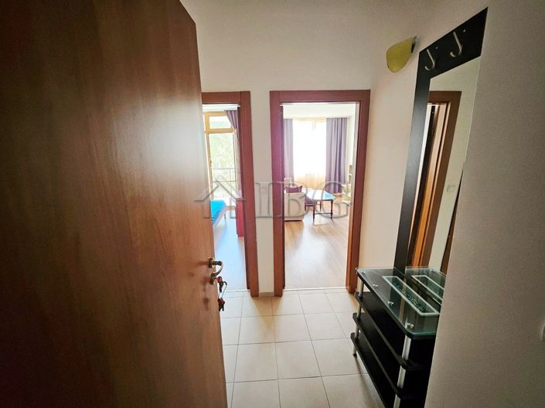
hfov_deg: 106.2
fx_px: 205
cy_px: 204
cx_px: 272
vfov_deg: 89.9
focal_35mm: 13
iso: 320
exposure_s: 1/50
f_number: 2.2
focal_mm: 1.7
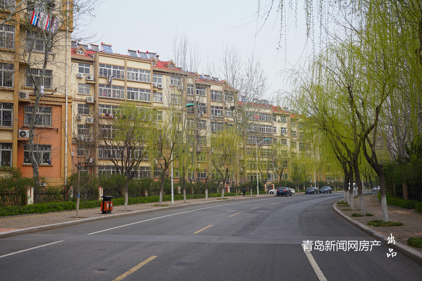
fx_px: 469
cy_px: 140
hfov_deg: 48.5
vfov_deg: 33.4
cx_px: 211
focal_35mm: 40
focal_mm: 40
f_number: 7.1
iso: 100
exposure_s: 1/250
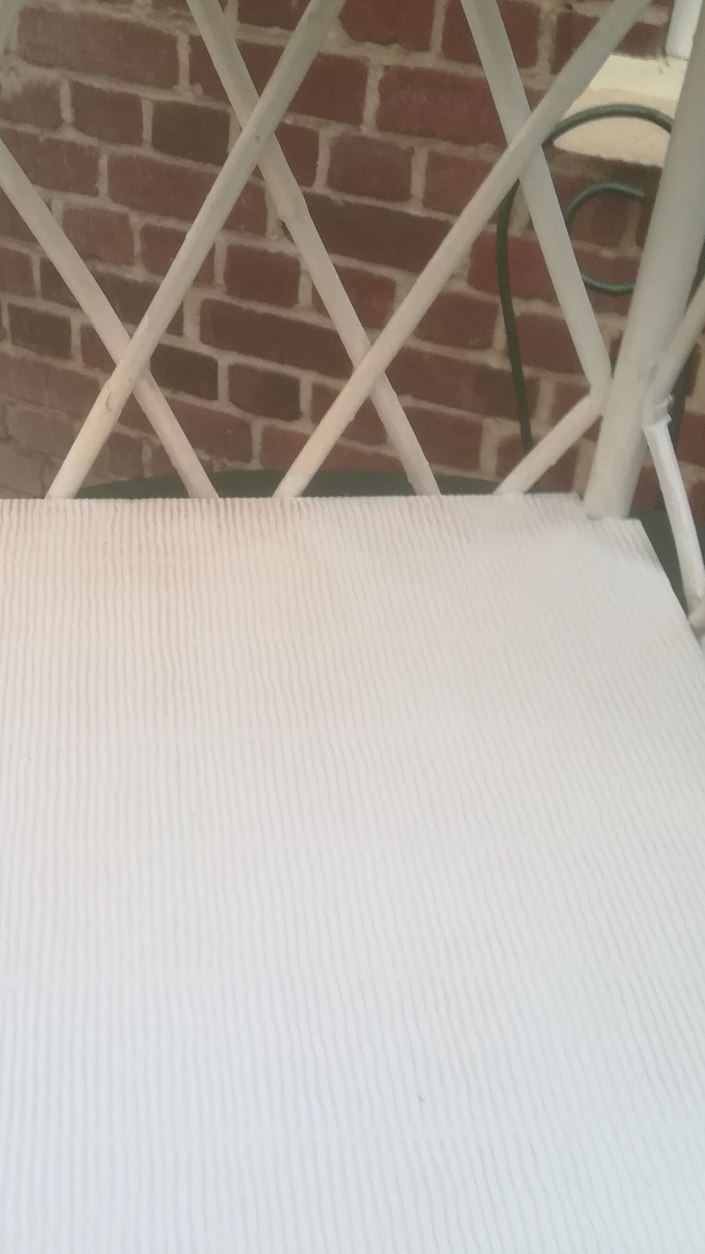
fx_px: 1396
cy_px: 823
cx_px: 174
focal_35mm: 42
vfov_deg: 47.7
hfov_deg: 27.9
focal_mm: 3.83
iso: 100
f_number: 2.2
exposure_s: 1/33.3
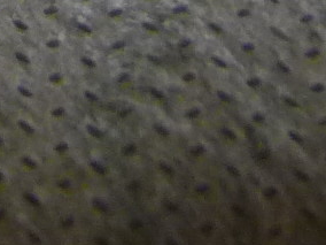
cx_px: -381
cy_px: -617
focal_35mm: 202
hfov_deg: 9.1
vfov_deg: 6.4
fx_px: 1902
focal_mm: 4.7
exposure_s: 1/30
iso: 250
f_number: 3.3
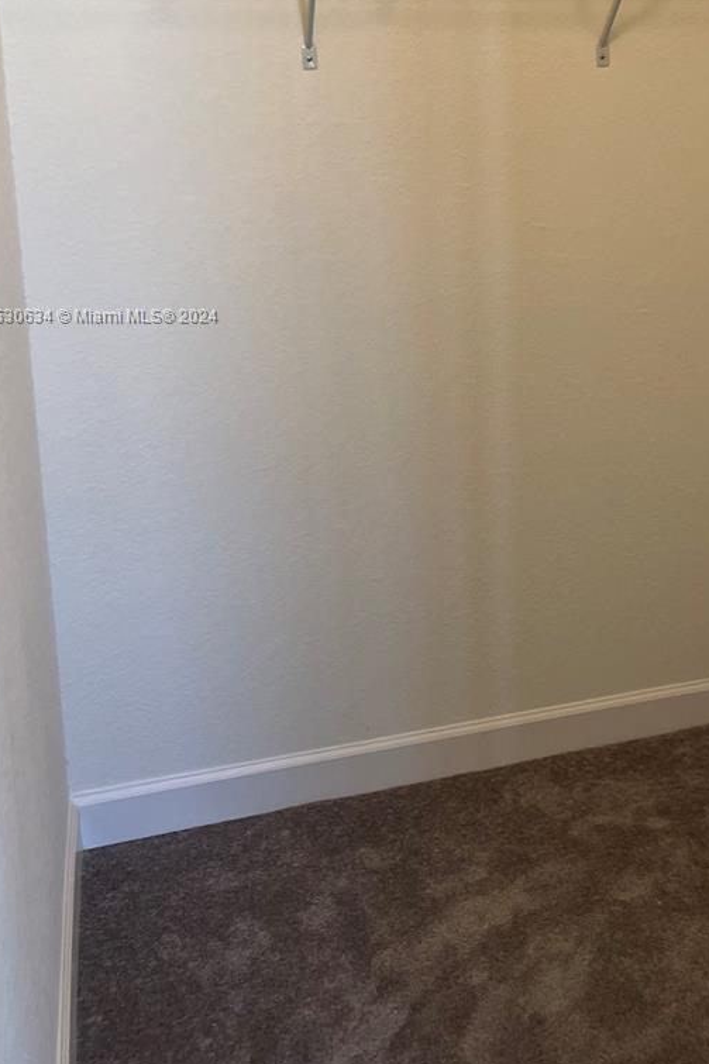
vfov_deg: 44.5
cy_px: 317
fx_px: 1271
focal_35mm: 43
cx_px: 593
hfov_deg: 30.2
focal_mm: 5.7
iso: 100
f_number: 1.5
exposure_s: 1/121
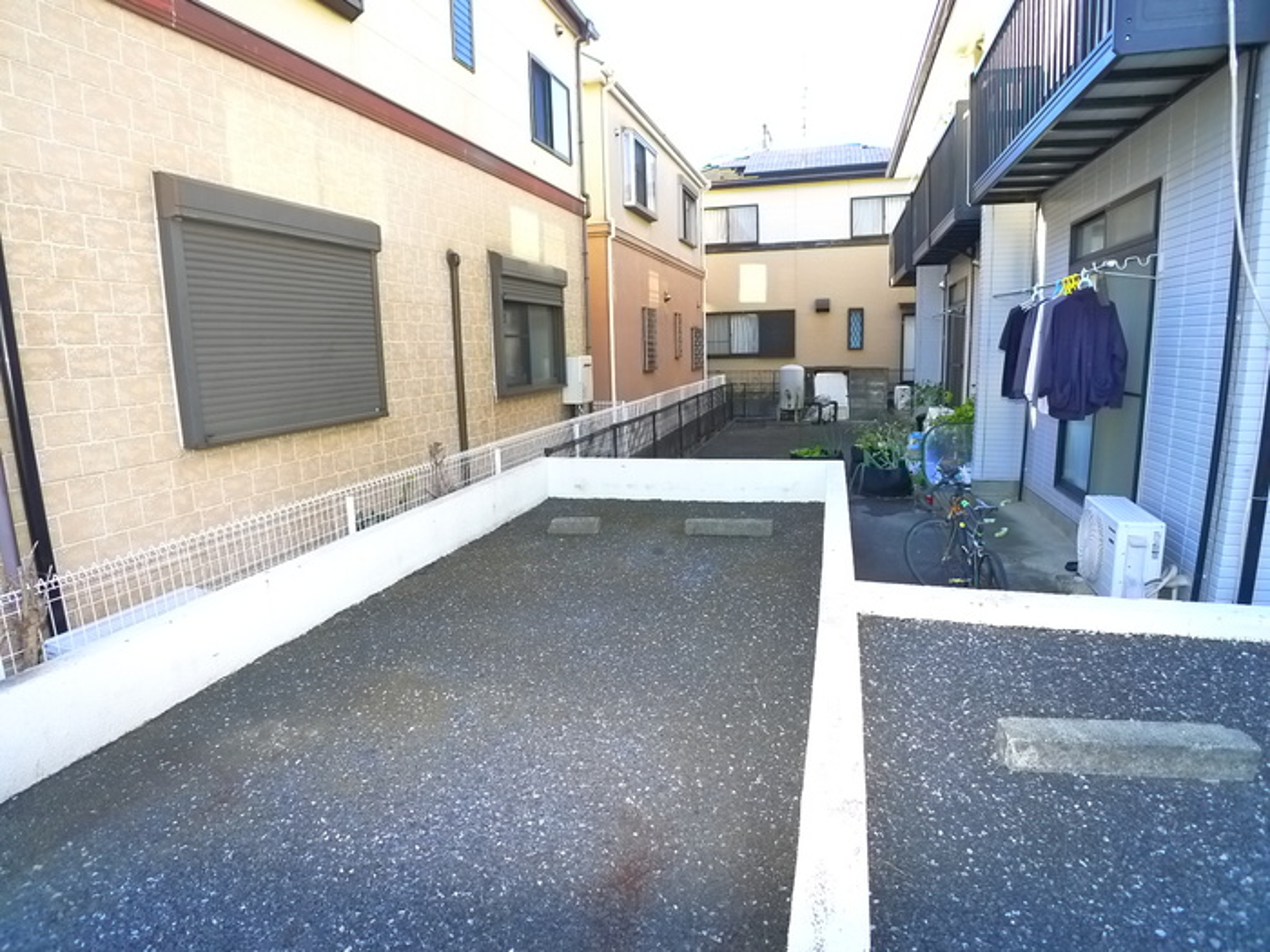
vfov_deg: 56.8
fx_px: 881
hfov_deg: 71.6
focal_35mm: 24
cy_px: 476
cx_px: 635
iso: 400
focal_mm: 5.1
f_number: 2.5
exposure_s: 1/125
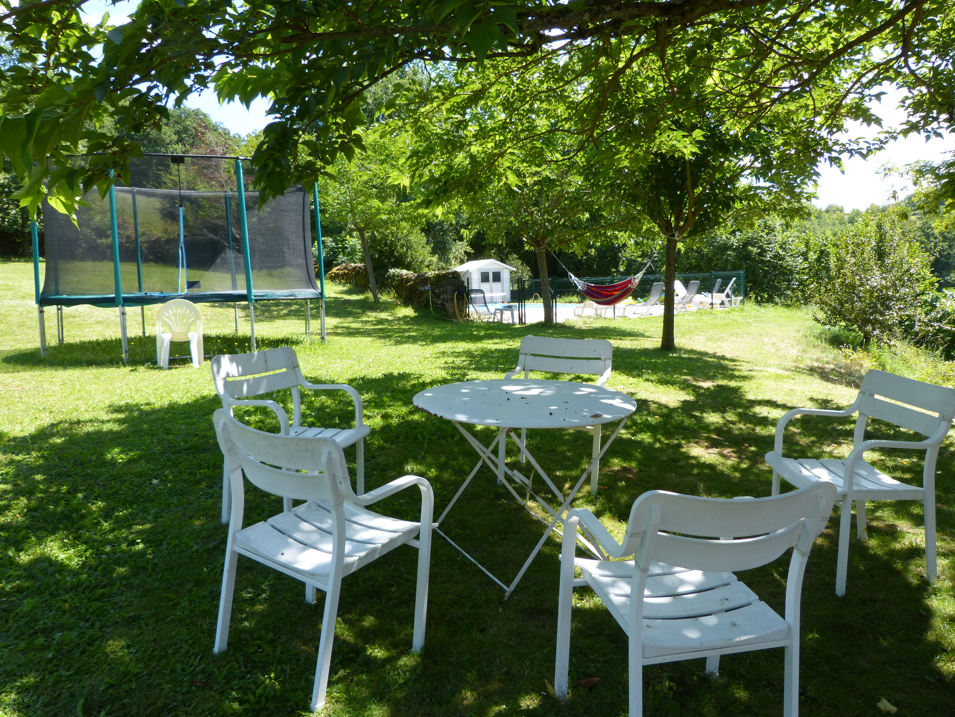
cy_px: 358
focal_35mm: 26
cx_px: 478
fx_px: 717
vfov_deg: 53.1
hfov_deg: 67.3
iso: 100
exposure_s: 1/200
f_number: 4
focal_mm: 4.5
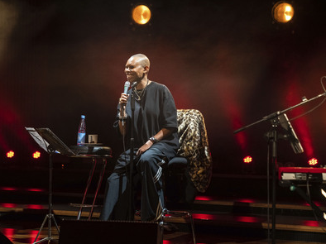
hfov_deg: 25.3
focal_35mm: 77
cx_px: 142
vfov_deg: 19.1
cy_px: 122
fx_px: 725
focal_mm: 70
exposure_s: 1/250
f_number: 6.3
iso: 2000
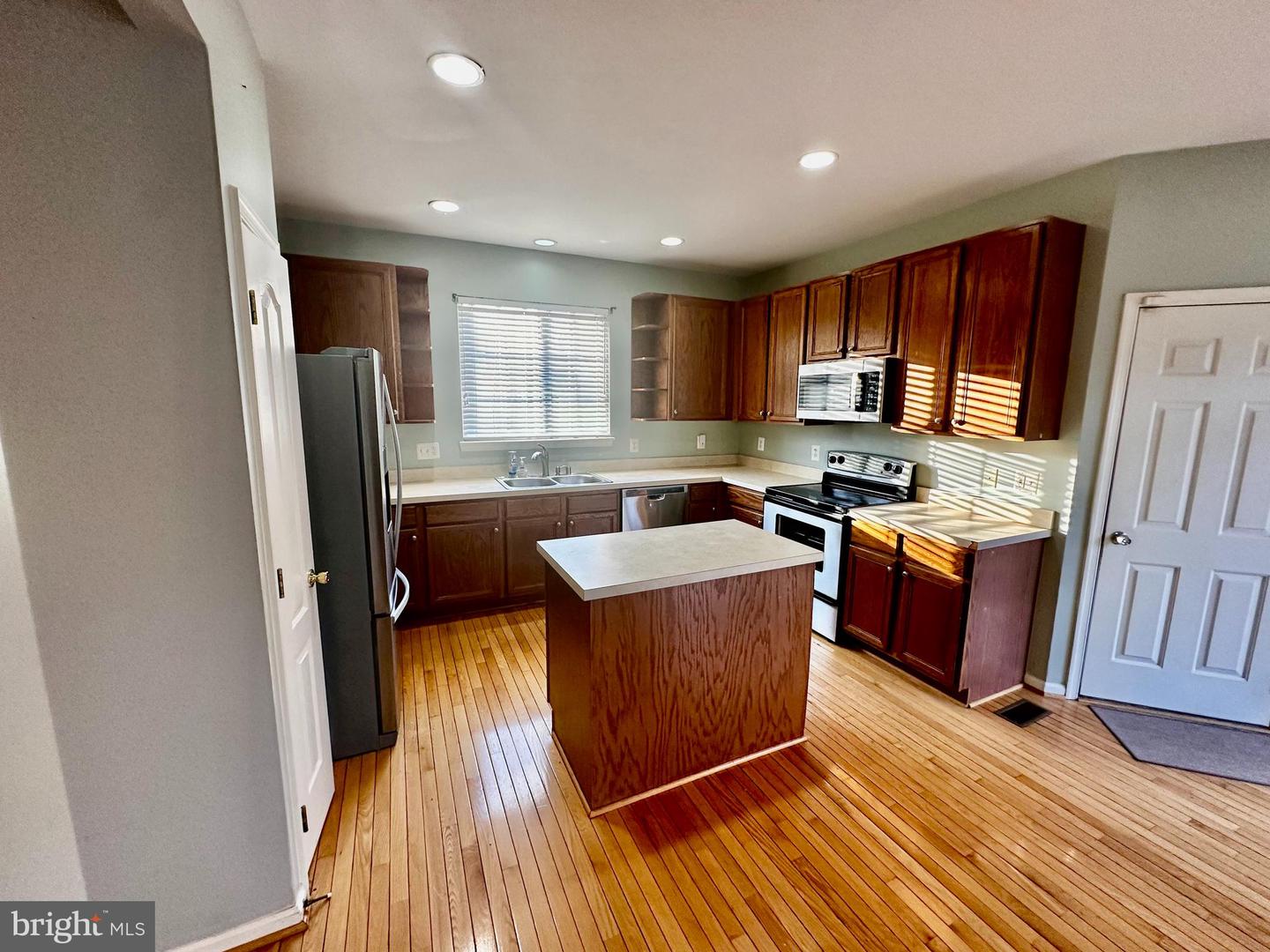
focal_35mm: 14
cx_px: 635
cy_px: 476
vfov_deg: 85.7
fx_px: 514
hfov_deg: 102.1
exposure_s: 1/120
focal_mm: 2.22
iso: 250
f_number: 2.2
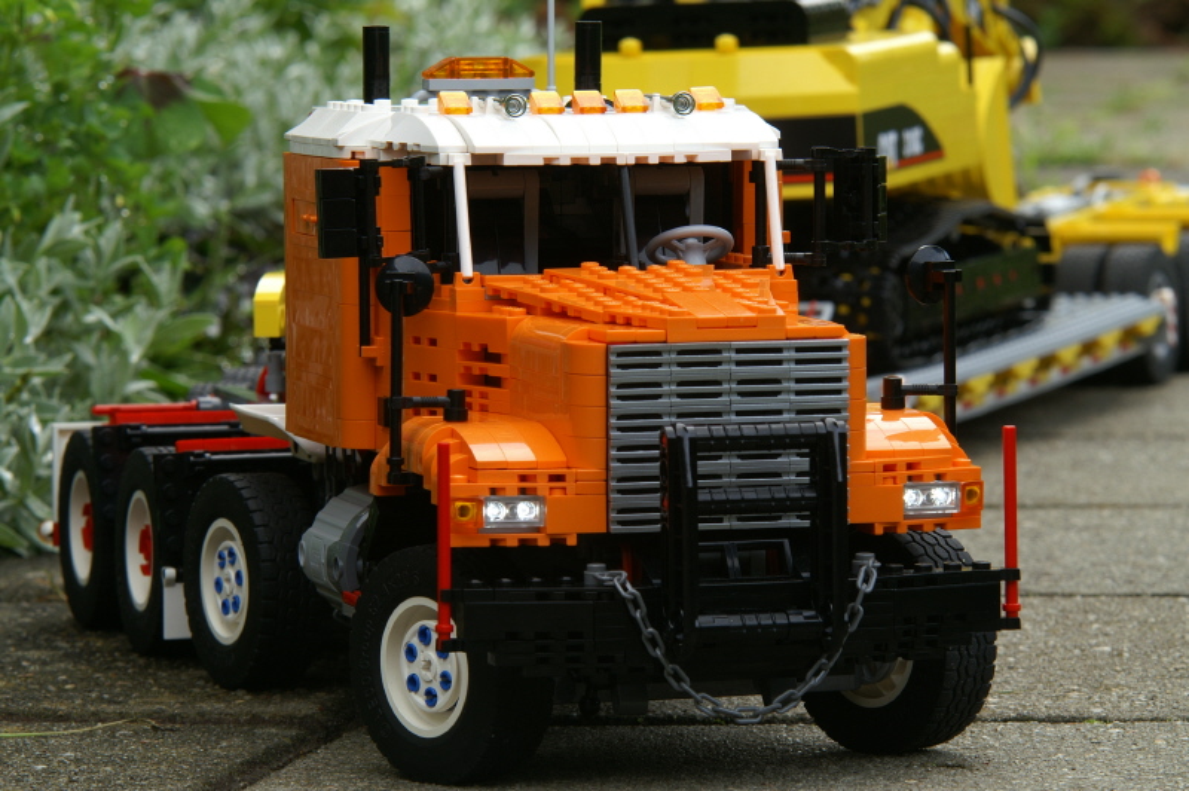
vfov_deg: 8.7
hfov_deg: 13.1
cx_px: 594
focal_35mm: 158
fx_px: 5197
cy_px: 396
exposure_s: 1/6
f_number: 18
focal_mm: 105
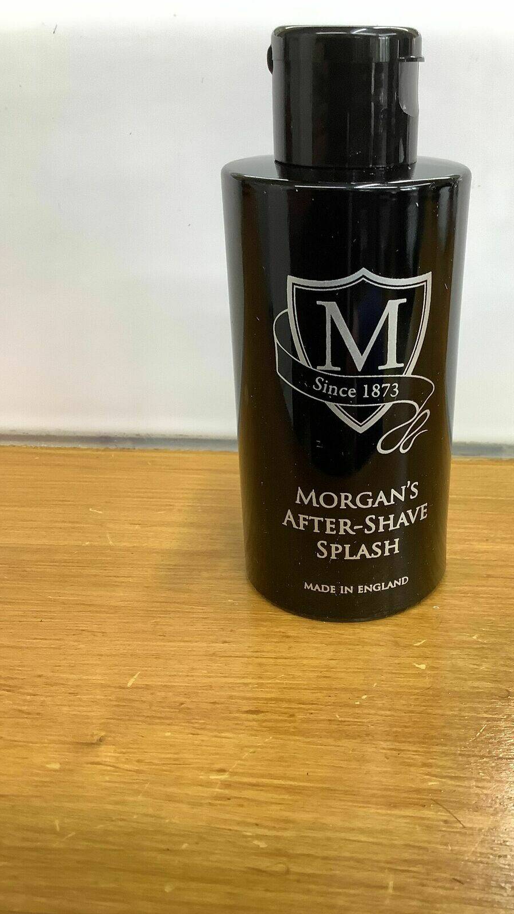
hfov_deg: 34.3
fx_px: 824
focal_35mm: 34
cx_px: 344
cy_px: 458
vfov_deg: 58.0
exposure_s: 1/60
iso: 160
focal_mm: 3.3
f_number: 2.4
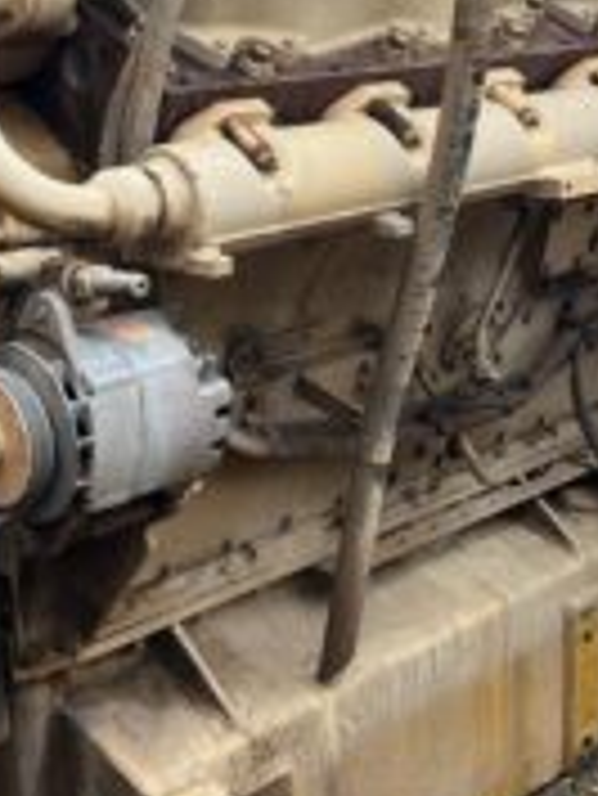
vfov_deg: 29.0
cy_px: 220
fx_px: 1518
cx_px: 369
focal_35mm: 66
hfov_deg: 22.2
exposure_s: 1/322
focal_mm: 5.1
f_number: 1.6
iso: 50
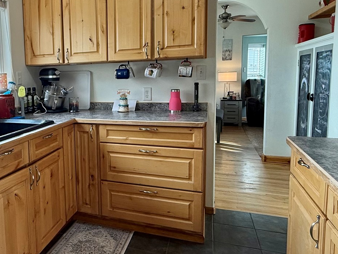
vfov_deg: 45.3
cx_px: 75
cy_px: 109
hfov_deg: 54.9
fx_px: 303
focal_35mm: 31
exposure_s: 1/120
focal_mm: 2.22
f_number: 2.2
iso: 100
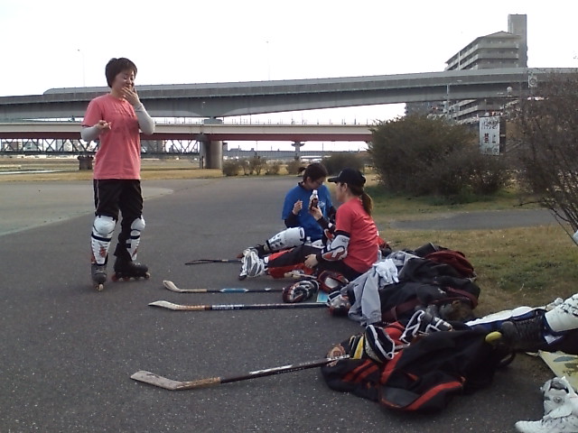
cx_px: 289
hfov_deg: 61.7
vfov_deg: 48.2
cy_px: 216
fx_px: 484
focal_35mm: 29
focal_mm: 3.73
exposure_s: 1/323
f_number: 3.5
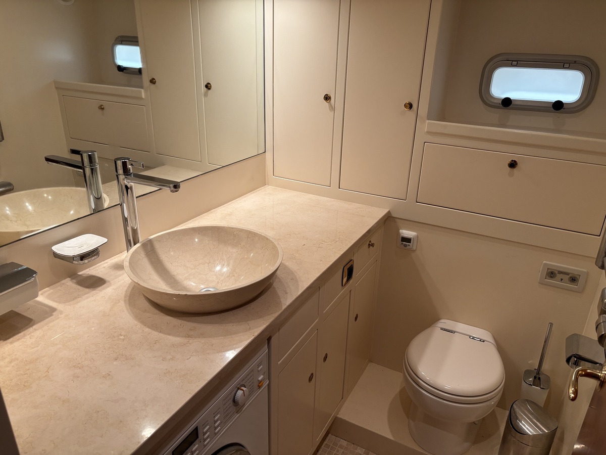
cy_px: 228
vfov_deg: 53.1
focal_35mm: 26
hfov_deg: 67.3
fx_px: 455
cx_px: 303
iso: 100
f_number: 1.6
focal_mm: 5.96
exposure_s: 1/100
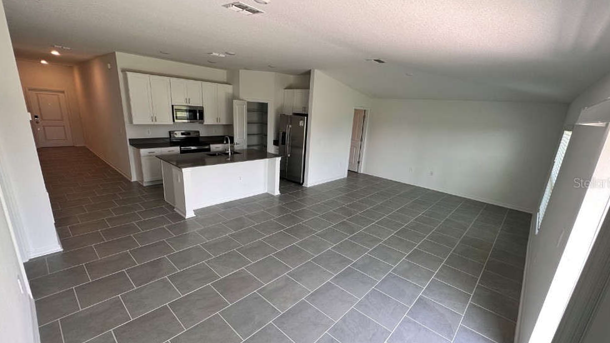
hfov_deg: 99.4
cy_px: 182
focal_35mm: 16
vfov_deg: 67.0
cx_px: 312
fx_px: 259
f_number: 2.2
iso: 50
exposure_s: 1/99
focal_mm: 2.22
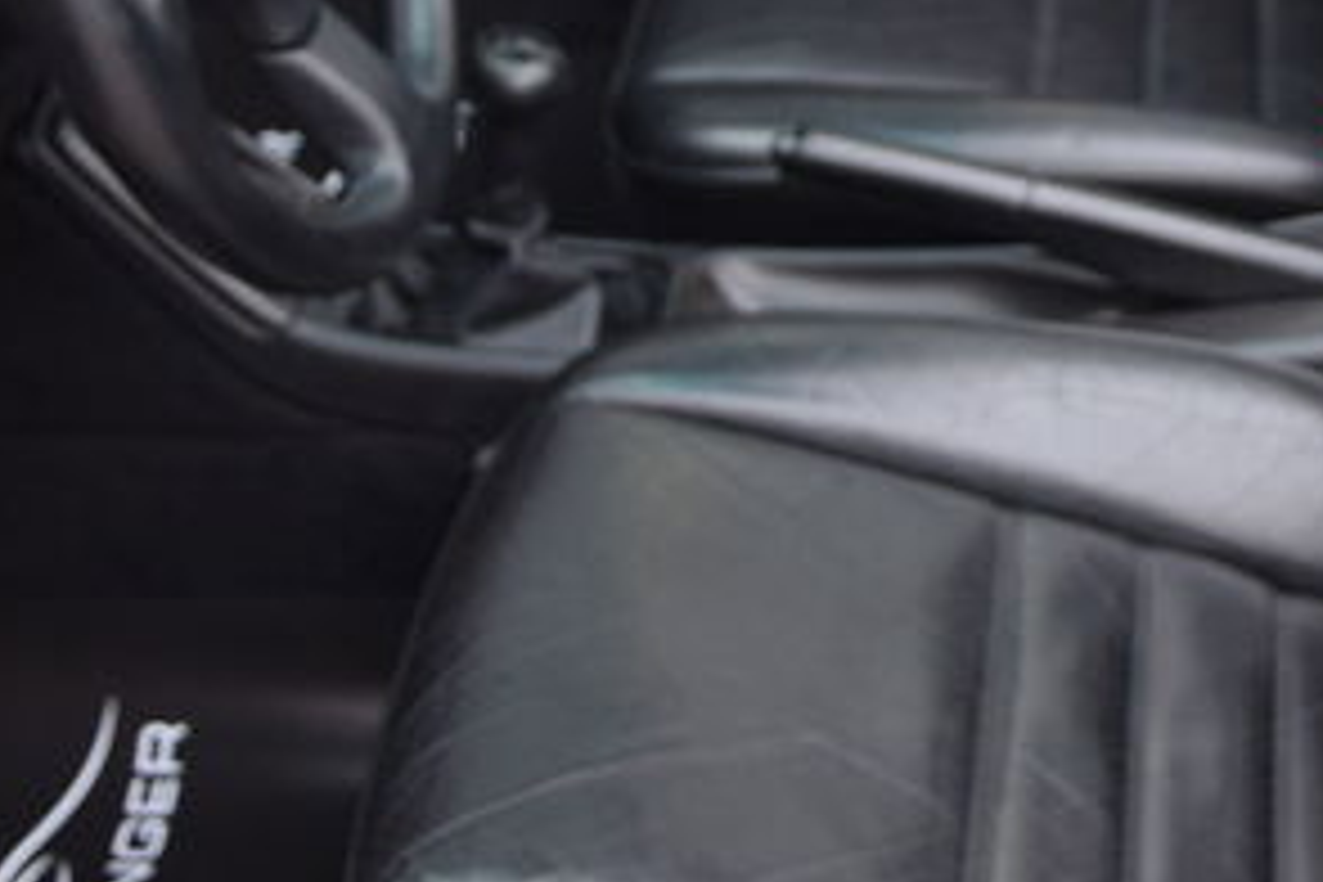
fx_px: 6715
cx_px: 1170
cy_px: -27
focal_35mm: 183
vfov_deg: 7.5
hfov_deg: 11.2
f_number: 4.5
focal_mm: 35
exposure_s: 1/80
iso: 400
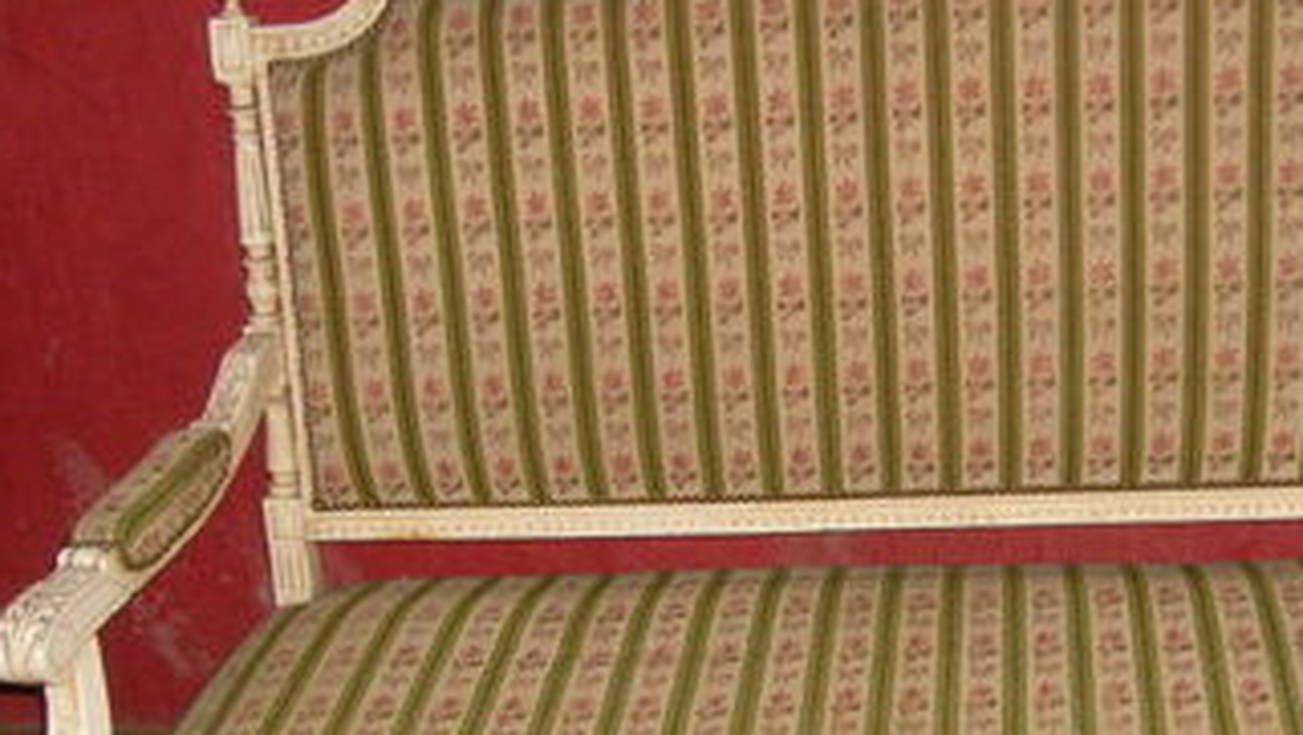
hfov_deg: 36.1
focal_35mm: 57
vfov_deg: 21.0
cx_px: 889
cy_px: 499
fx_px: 1971
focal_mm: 5.8
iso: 100
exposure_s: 1/45
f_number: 2.8
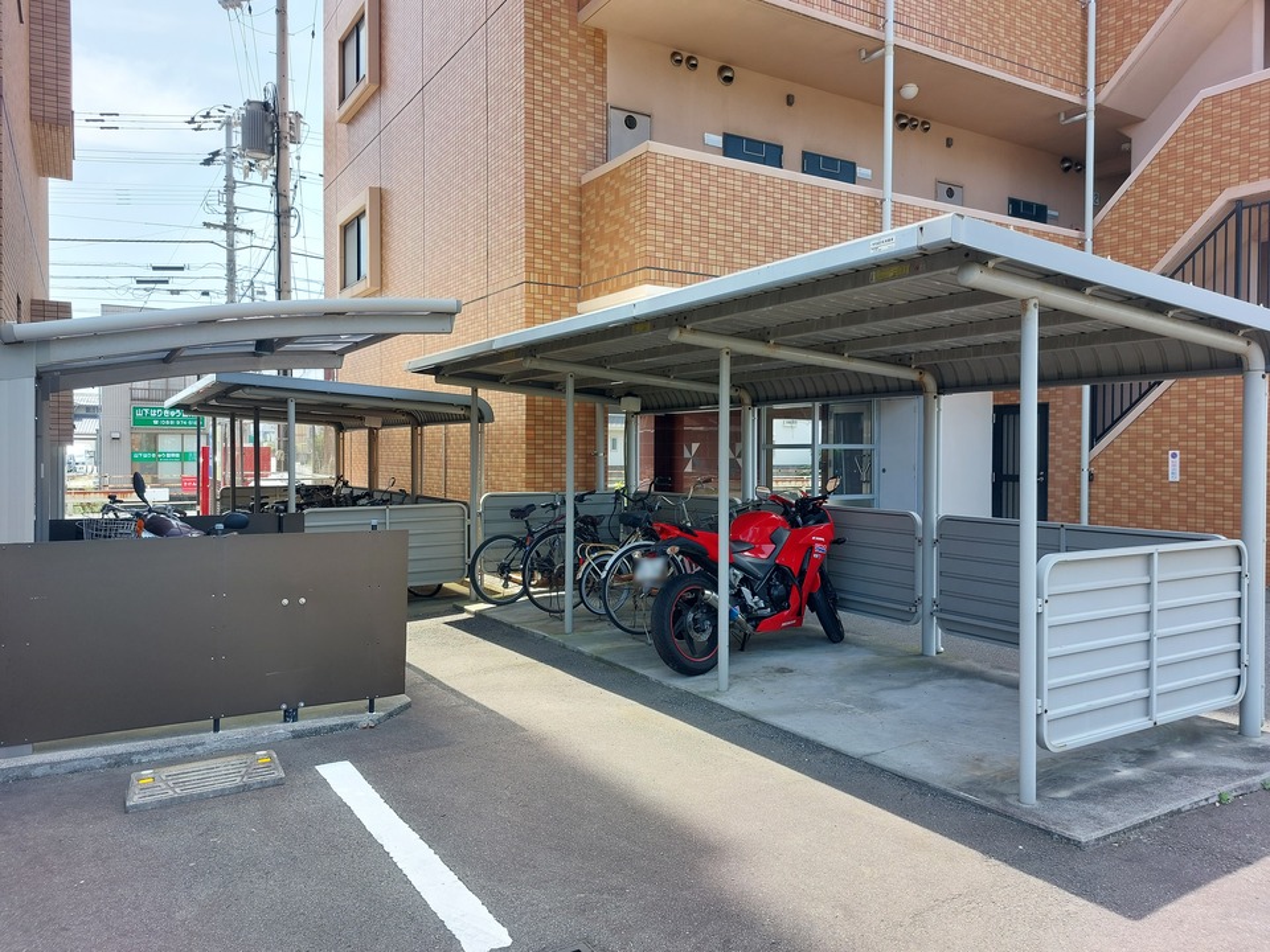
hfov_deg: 71.6
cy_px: 476
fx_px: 881
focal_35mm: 24
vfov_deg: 56.8
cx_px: 635
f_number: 1.8
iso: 25
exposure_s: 1/179
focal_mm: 5.23
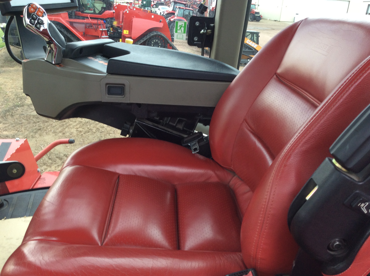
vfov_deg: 44.1
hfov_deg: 56.9
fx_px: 342
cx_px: 185
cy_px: 138
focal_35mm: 32
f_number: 2.4
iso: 40
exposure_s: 1/120
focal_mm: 3.3
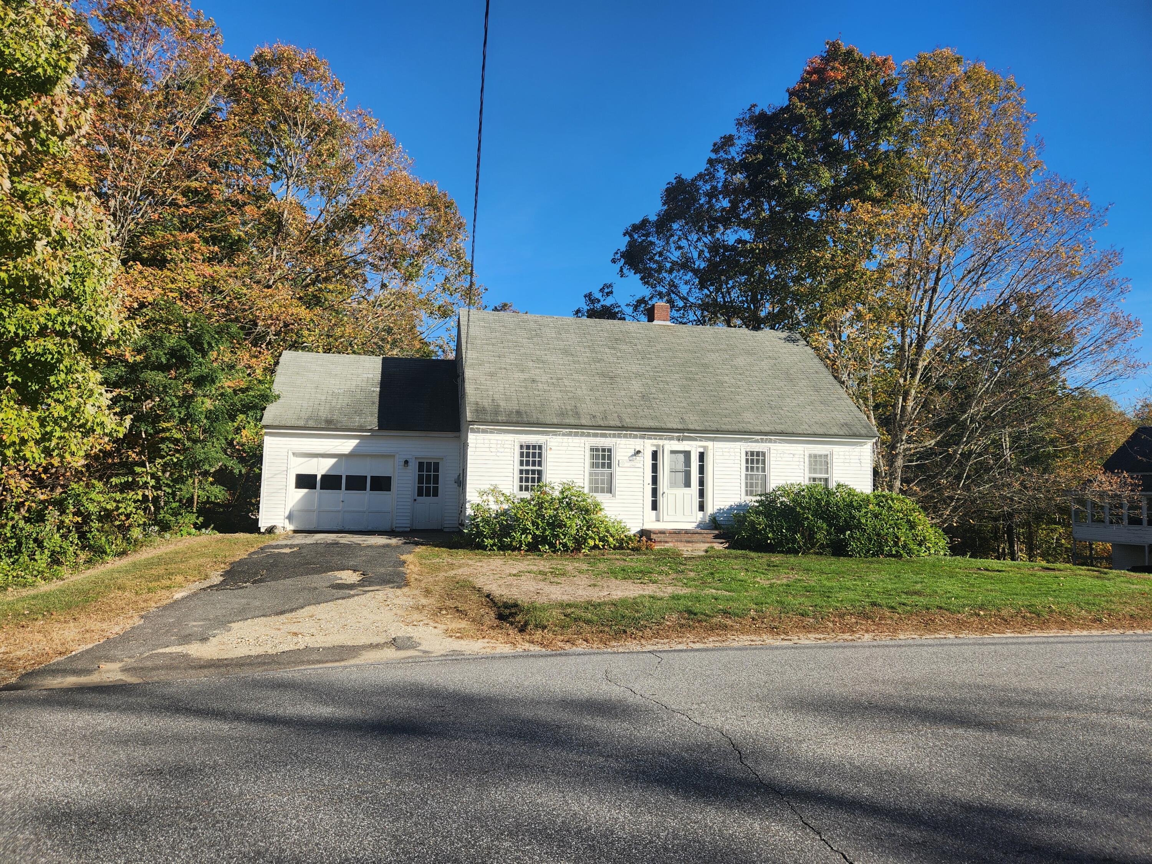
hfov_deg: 73.9
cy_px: 432
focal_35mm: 23
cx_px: 576
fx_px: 765
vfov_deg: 58.9
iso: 20
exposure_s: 1/1399
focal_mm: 5.4
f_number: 1.8
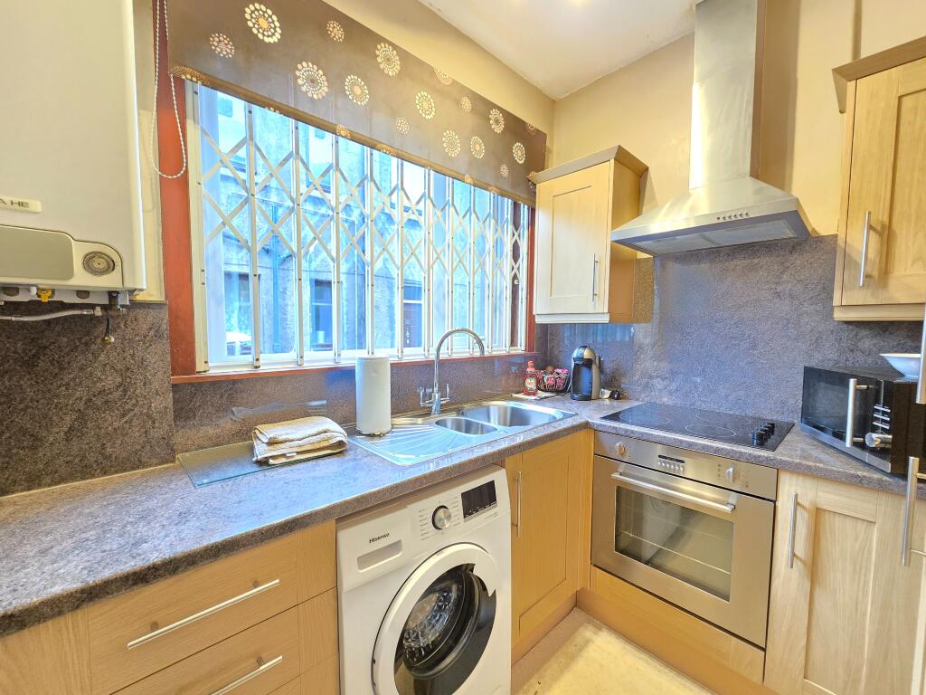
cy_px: 348
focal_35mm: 13
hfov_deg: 106.2
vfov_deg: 89.9
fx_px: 348
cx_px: 463
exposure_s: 1/50
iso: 1000
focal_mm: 2.2
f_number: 2.2
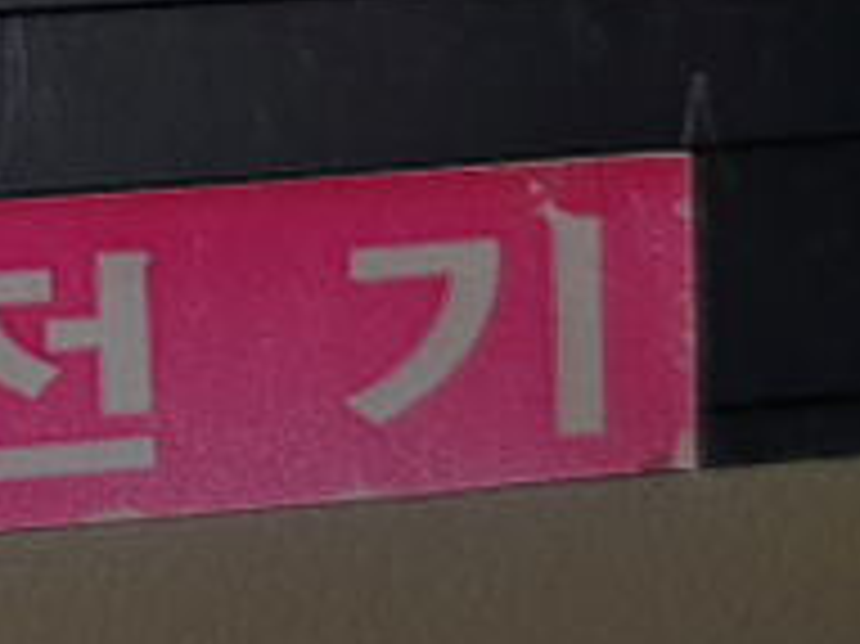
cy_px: -315
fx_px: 3377
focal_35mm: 136
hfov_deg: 13.6
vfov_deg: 10.5
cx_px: -455
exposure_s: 1/373
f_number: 1.5
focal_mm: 4.3
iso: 50
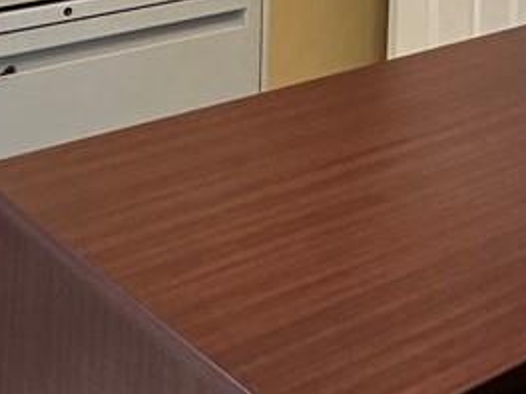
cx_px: 486
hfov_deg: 22.4
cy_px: -354
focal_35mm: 85
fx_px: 1292
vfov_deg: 14.8
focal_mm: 2.22
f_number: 2.2
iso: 250
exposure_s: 1/60
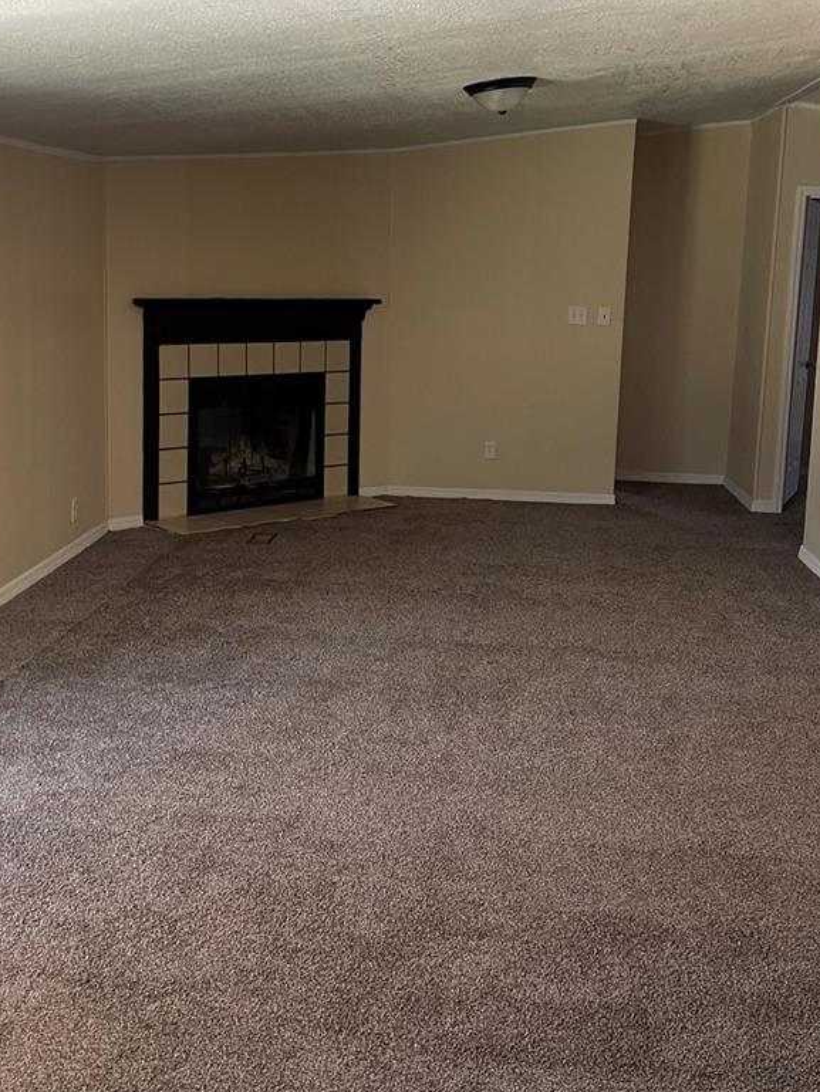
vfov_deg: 47.6
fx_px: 1231
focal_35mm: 39
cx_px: 389
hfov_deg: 36.8
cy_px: 440
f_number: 1.6
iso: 125
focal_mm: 5.1
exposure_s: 1/63
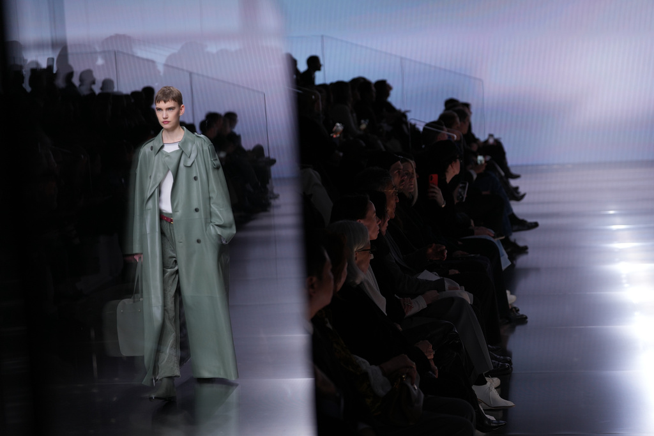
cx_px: 327
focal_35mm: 70
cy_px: 218
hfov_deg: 28.8
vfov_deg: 19.5
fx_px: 1272
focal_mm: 70
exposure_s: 1/500
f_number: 2.8
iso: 400
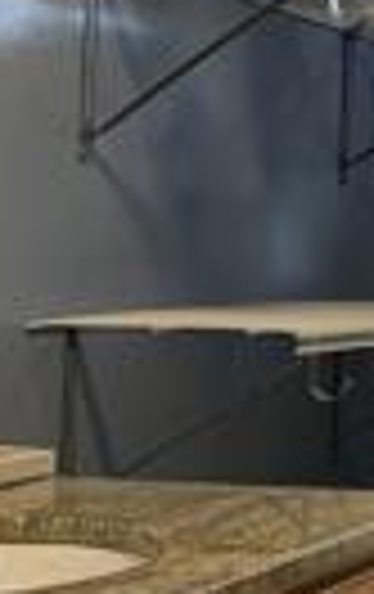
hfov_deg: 9.2
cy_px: 292
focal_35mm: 123
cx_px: 987
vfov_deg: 16.9
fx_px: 1997
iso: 400
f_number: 1.78
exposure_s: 1/120
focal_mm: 6.76
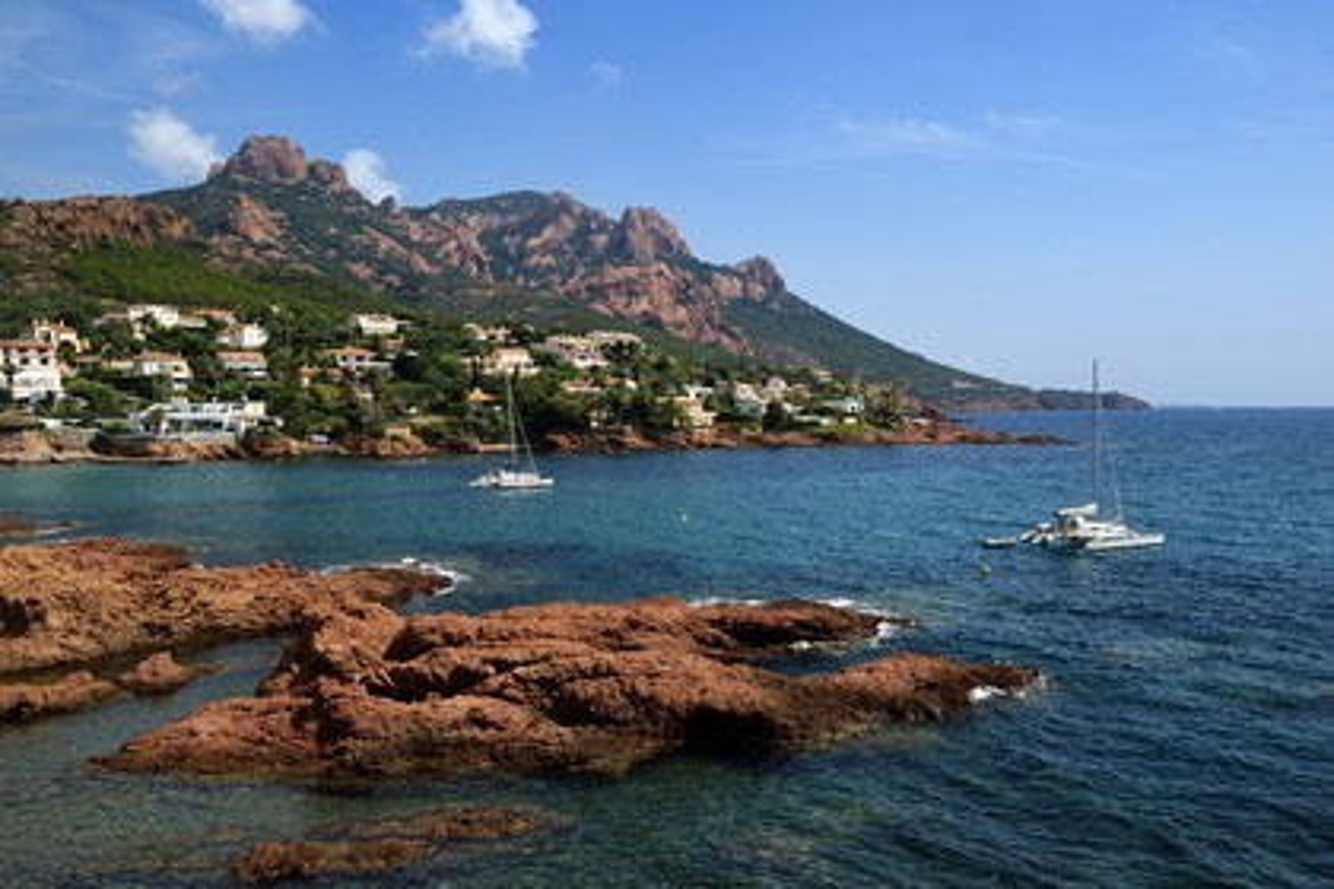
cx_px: 667
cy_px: 444
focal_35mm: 32
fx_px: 1186
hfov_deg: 58.7
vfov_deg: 41.1
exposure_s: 1/250
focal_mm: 32
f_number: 16
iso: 200
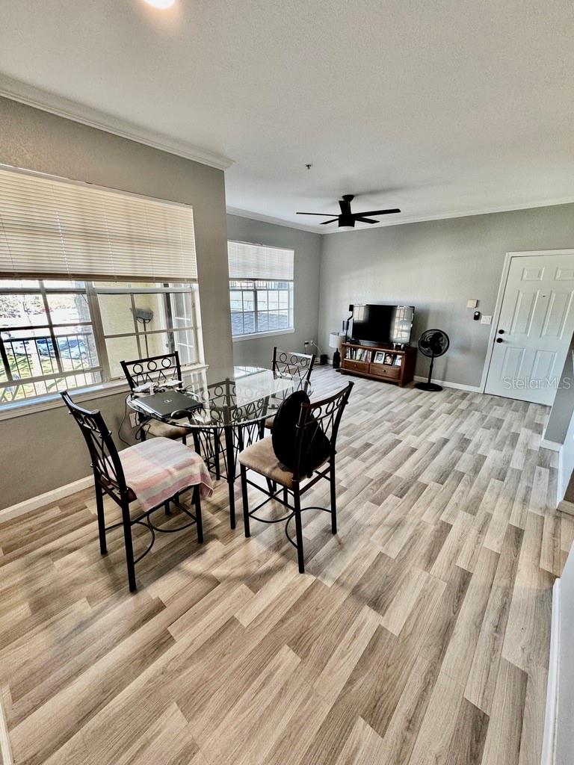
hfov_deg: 85.7
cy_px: 382
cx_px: 287
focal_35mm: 14
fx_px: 310
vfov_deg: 102.1
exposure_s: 1/60
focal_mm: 2.22
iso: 200
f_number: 2.2
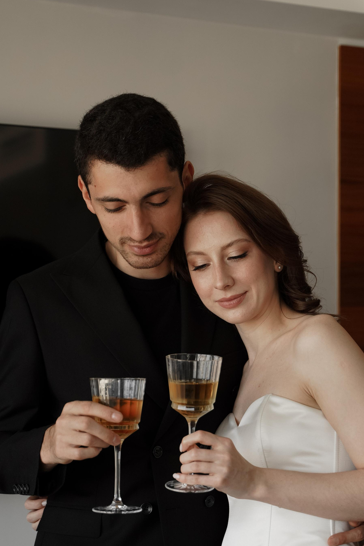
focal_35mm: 73
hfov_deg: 18.7
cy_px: 374
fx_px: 1107
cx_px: 215
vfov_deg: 27.5
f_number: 2.8
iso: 400
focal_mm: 48
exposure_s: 1/500
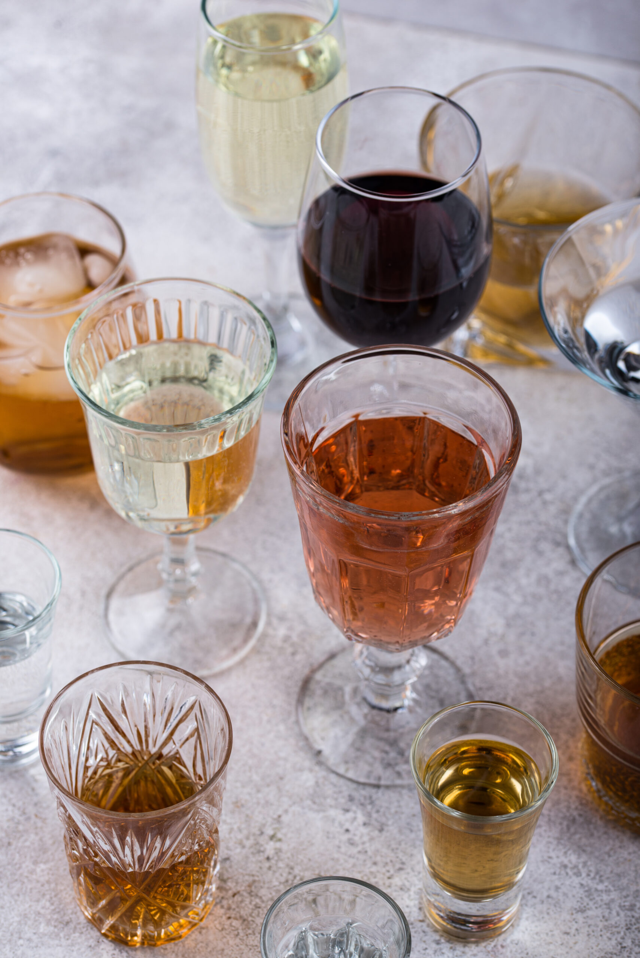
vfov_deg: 19.4
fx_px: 2797
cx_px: 320
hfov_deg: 13.1
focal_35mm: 105
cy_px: 479
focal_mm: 105
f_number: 9
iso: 100
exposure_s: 1/100
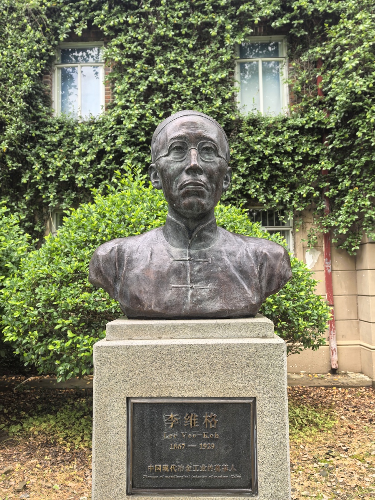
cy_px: 250
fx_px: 390
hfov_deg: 51.4
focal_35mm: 27
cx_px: 188
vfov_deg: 65.3
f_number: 2
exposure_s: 1/384
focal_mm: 8.5
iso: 50
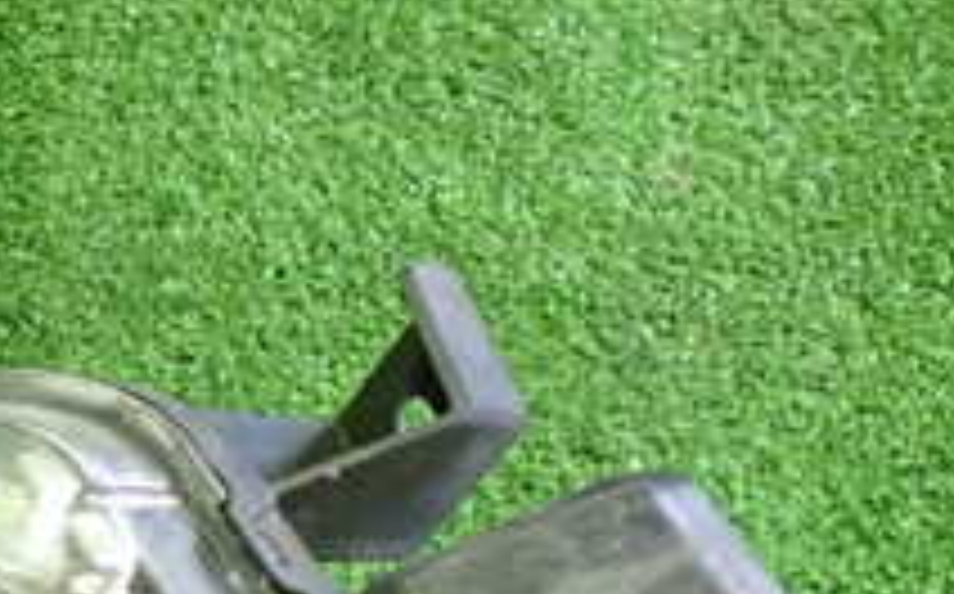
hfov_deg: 21.8
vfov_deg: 13.6
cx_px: -117
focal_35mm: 90
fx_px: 2337
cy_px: 900
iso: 500
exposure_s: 1/30
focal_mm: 5.4
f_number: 2.3
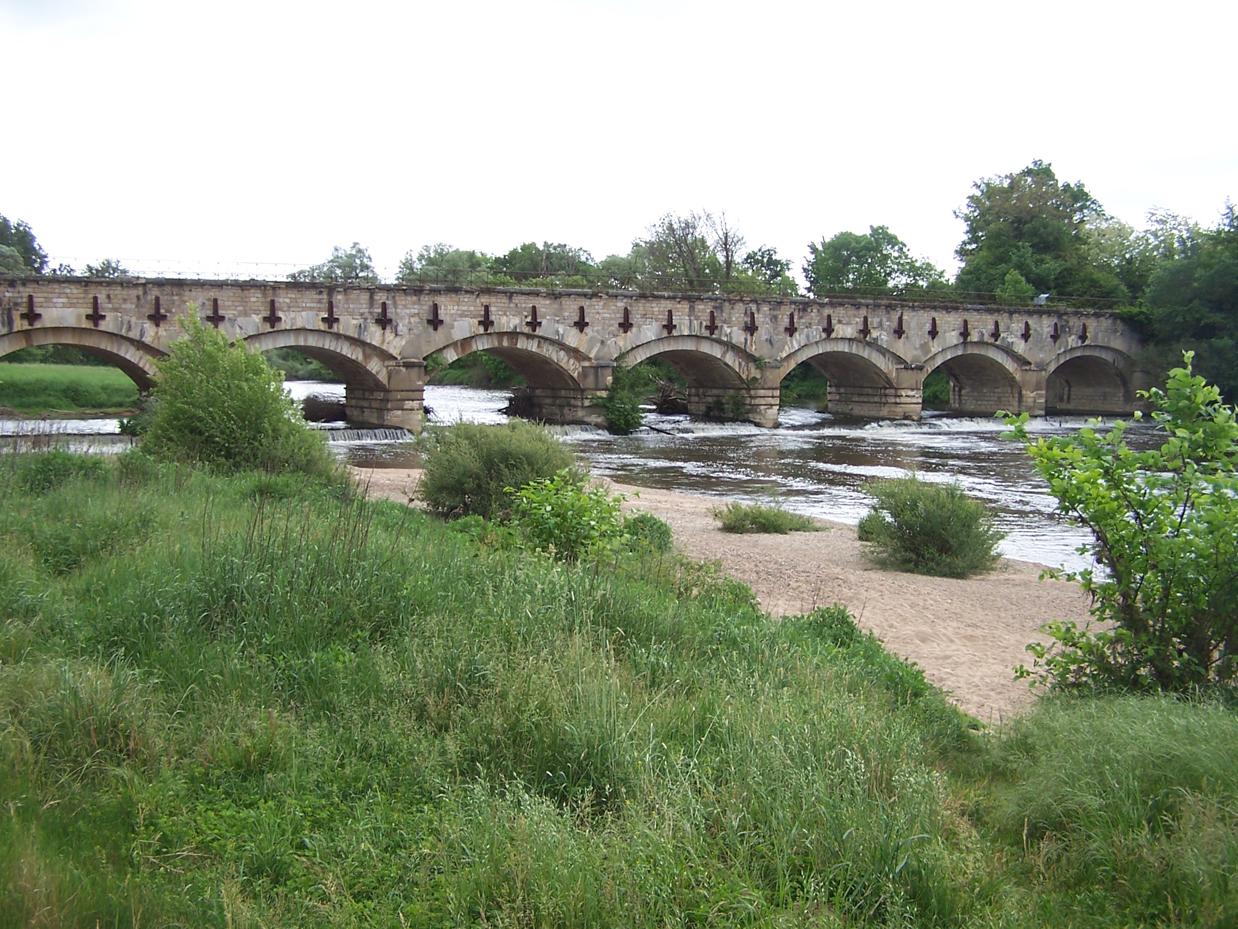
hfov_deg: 49.0
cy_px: 464
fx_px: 1359
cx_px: 619
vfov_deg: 37.7
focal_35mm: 38
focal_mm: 6.3
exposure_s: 1/350
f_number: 2.8
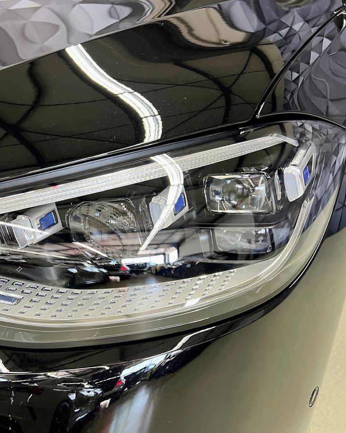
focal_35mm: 34
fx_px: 435
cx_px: 78
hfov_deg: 41.8
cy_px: 216
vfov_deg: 52.8
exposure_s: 1/60
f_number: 1.5
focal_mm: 5.7
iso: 160
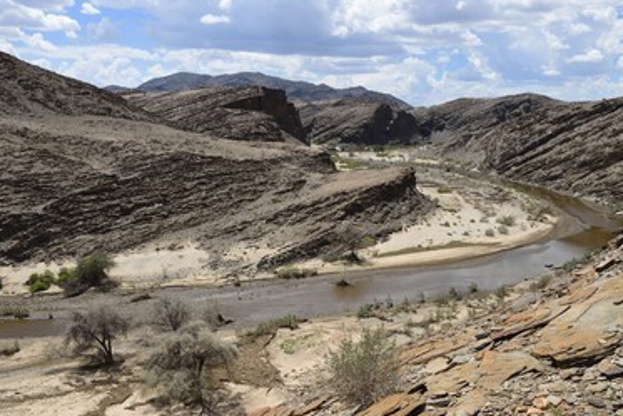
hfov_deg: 53.1
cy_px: 214
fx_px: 623
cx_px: 332
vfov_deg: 36.9
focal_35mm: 36
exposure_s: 1/400
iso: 200
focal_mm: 32
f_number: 13
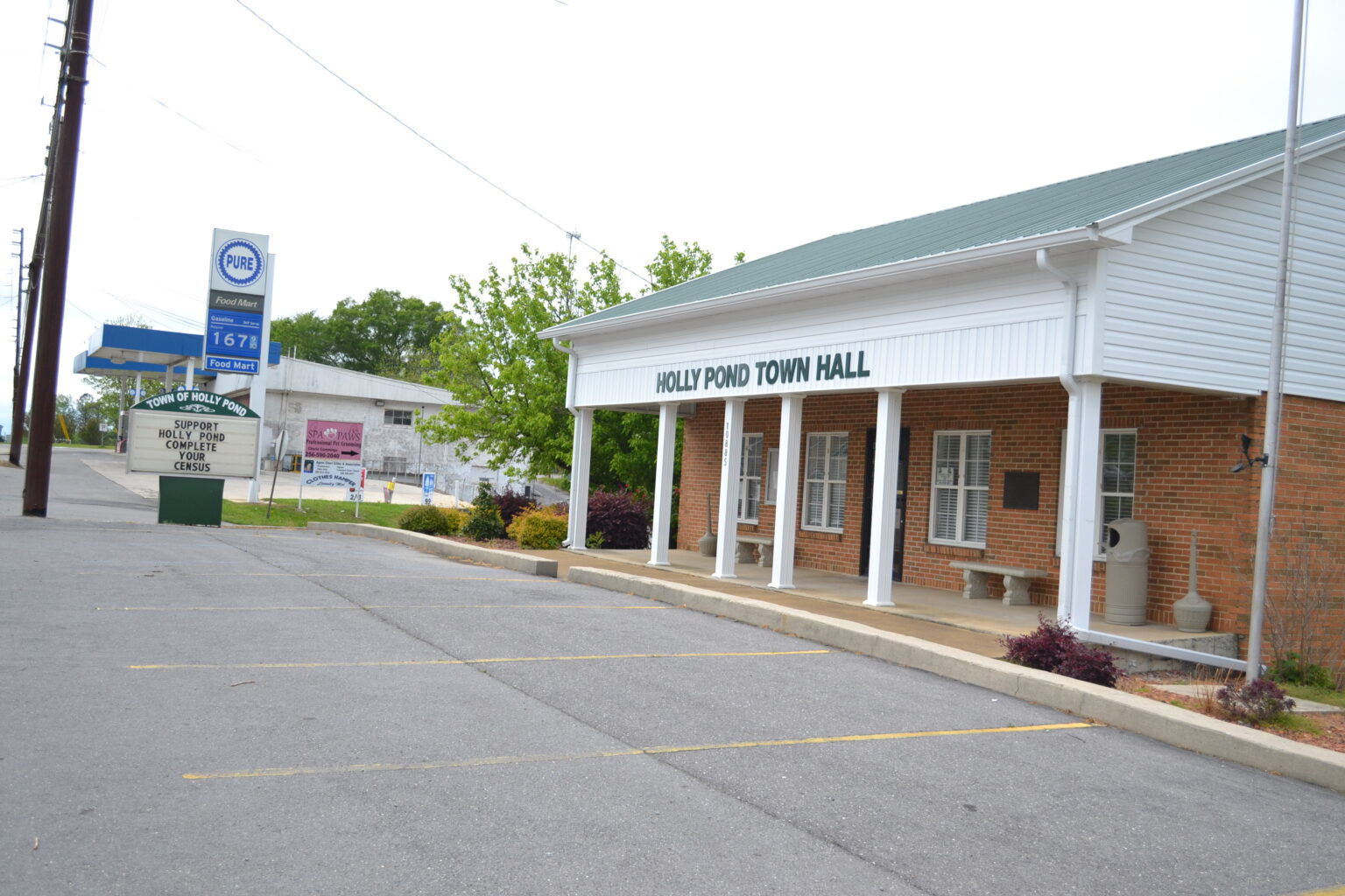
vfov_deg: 40.0
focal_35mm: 33
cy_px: 448
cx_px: 672
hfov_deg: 57.2
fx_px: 1233
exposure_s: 1/1600
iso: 400
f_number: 6.3
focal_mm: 22
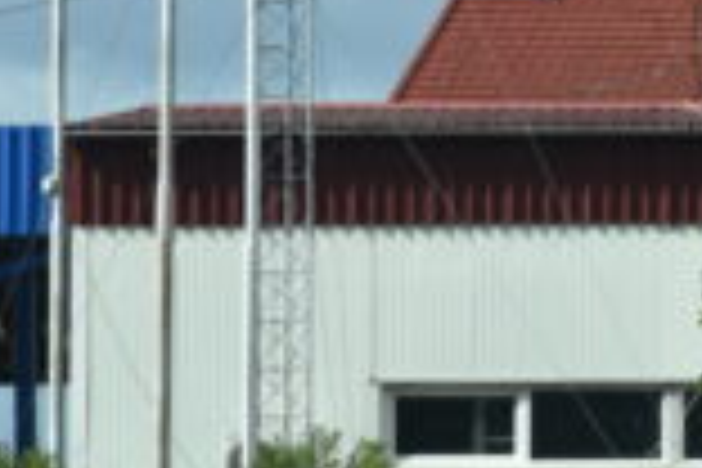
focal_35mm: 776
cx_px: 1323
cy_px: 220
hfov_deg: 2.6
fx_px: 15140
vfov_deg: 1.8
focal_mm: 105
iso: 250
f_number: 8
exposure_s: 1/500
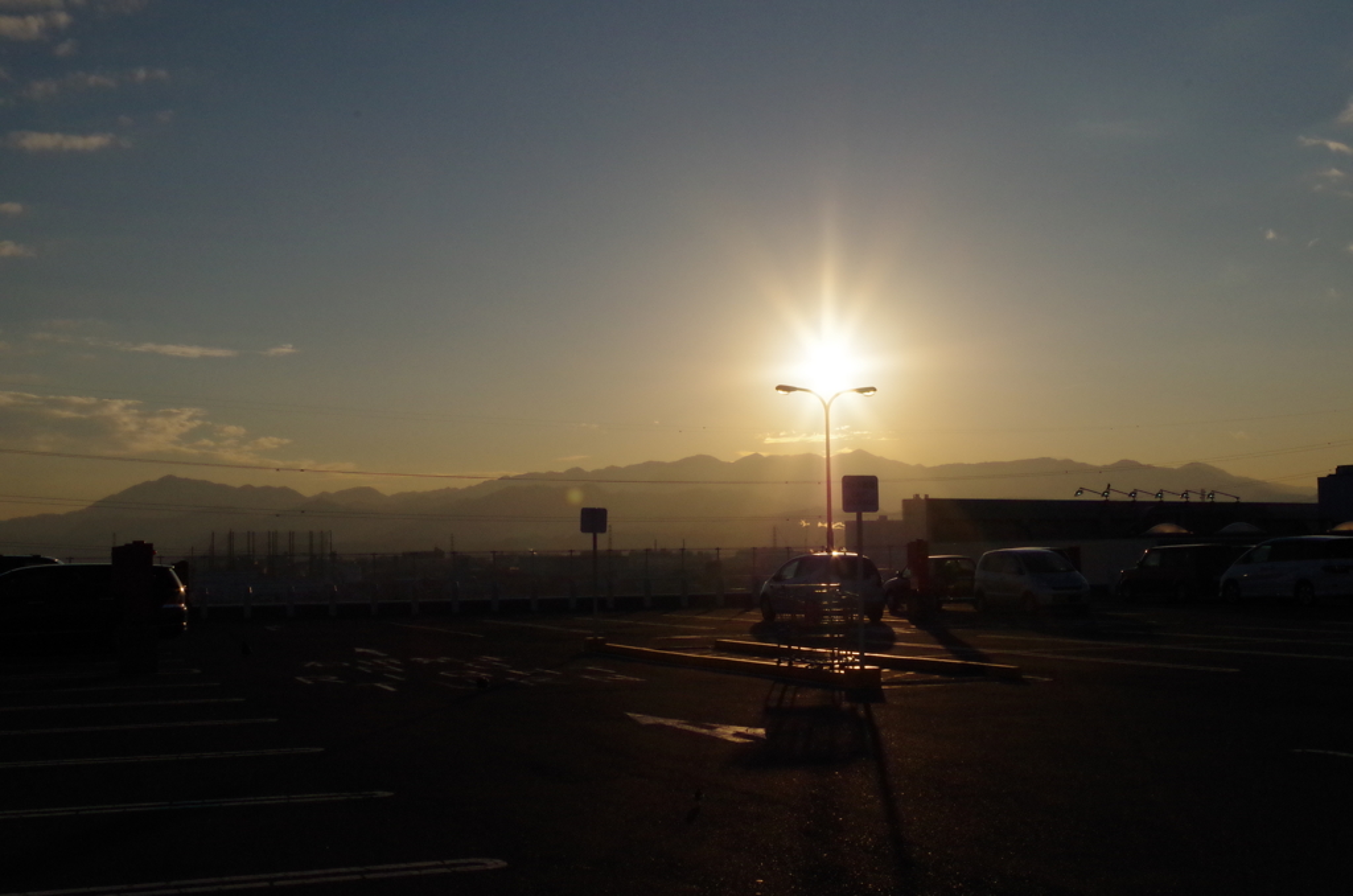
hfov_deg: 42.8
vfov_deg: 29.1
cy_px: 448
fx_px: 1725
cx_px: 676
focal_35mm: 46
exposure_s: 1/6000
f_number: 16
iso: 1600
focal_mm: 30.63
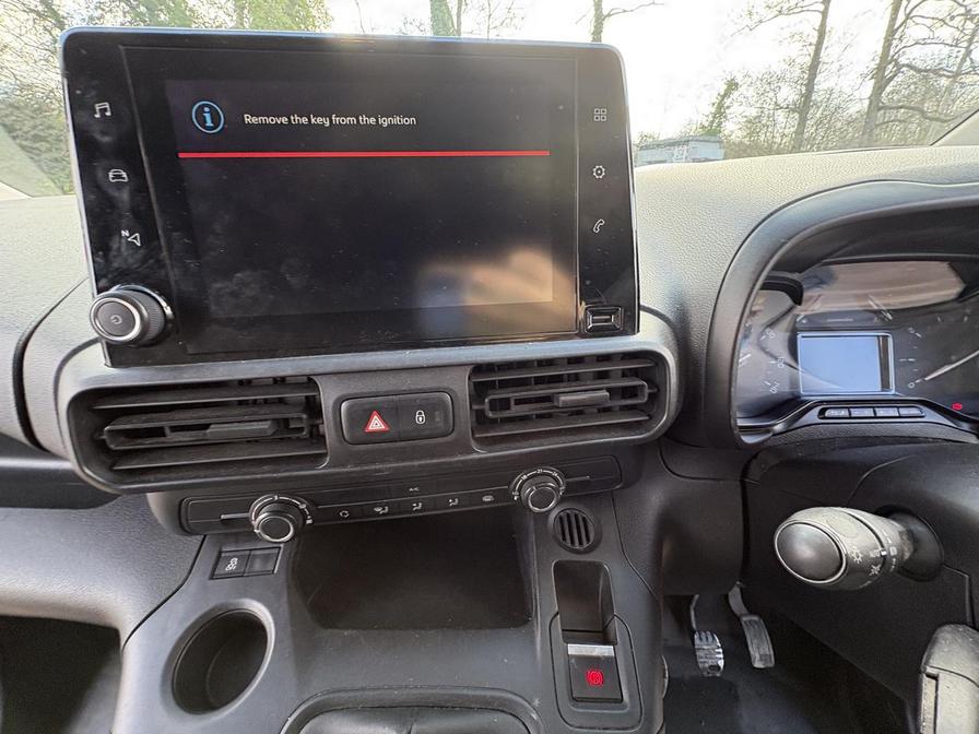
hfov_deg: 102.1
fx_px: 396
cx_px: 490
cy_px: 367
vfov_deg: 85.7
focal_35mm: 14
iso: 200
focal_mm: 2.22
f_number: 2.2
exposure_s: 1/71
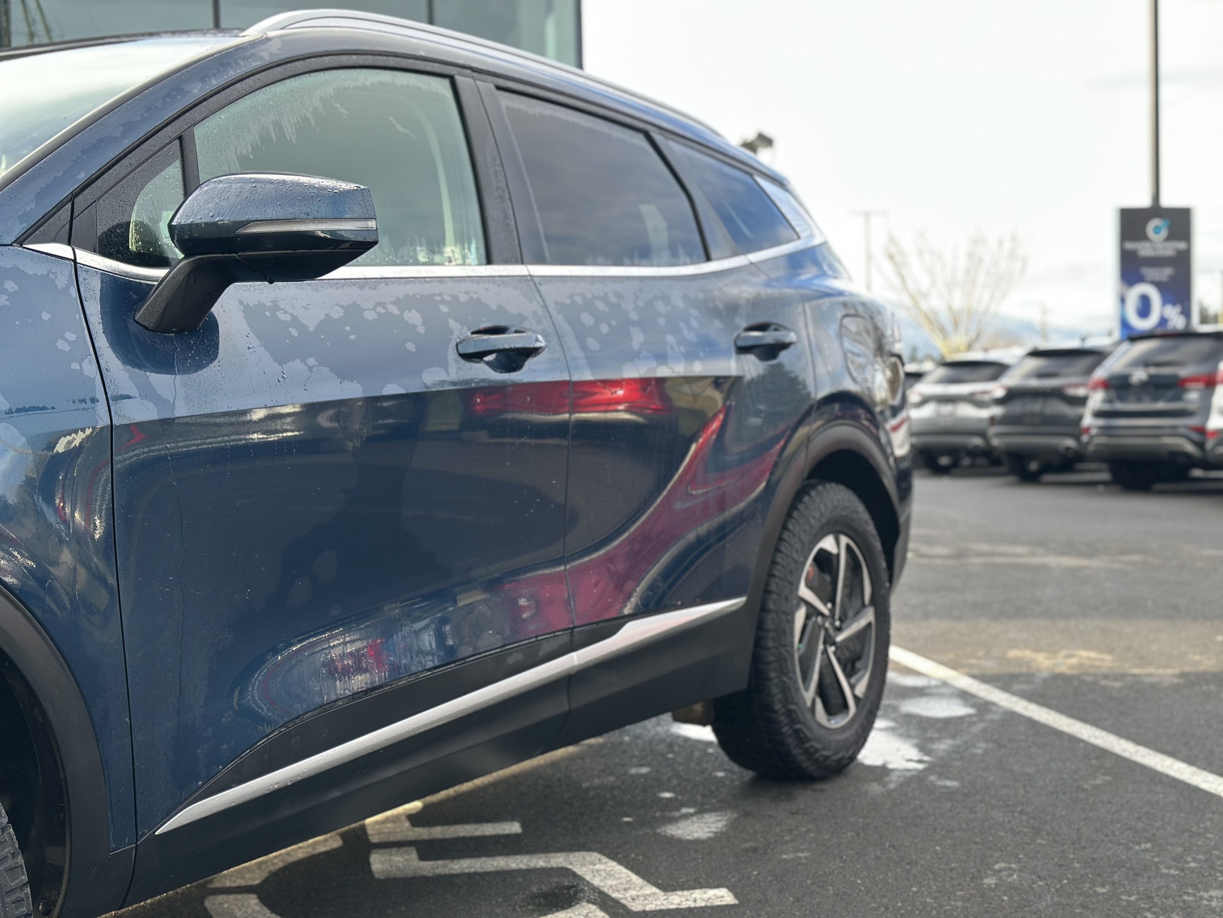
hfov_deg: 39.7
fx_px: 1696
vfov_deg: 30.3
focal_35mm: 48
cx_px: 612
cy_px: 459
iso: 80
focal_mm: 6.86
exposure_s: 1/225
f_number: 1.78
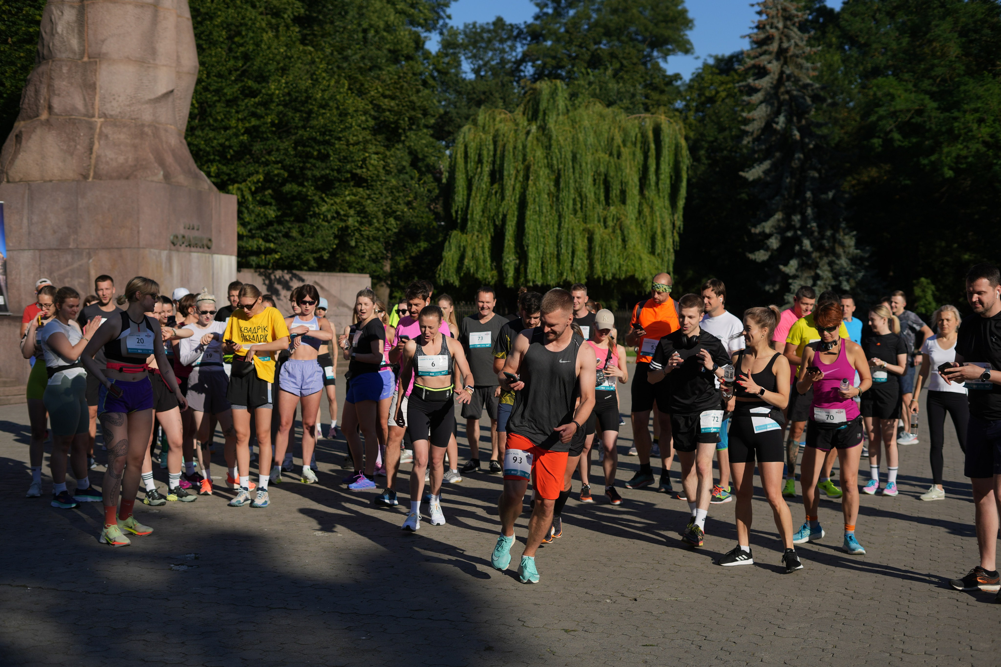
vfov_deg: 27.0
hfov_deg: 39.6
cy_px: 334
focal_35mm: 50
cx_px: 500
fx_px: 1390
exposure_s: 1/3200
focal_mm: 50
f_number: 3.2
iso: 100
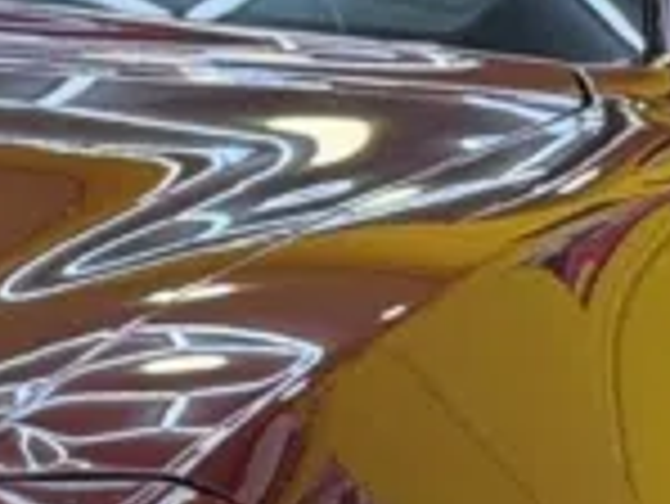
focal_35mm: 206
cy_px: 86
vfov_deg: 7.2
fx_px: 3990
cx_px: -202
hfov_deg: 9.4
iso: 80
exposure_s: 1/100
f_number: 1.78
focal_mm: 6.76
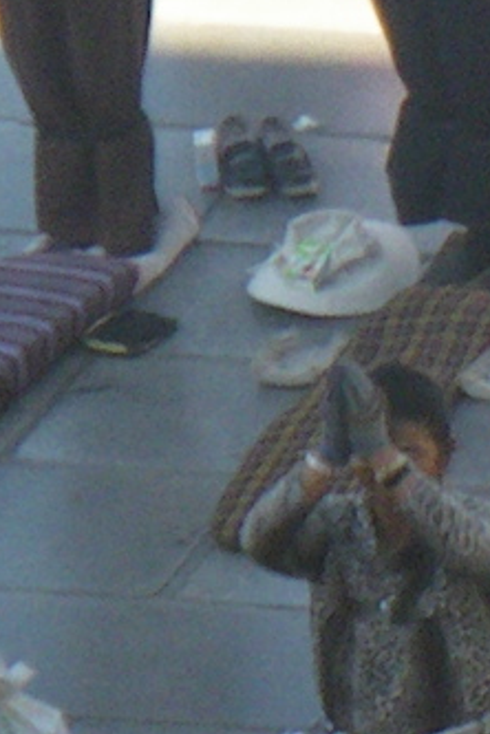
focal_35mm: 623
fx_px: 12719
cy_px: 842
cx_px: 1399
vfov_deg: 3.3
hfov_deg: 2.2
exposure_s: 1/100
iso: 80
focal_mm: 13.7
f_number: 4.8
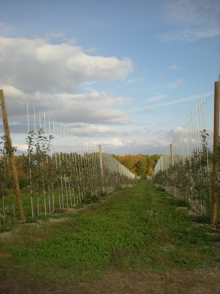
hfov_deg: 37.7
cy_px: 147
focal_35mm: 38
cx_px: 110
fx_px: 322
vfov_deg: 49.0
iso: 89
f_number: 4.6
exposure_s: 1/844
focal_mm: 6.3
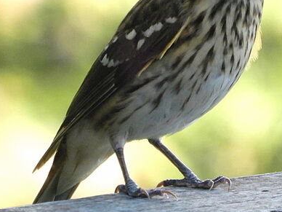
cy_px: 55
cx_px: 137
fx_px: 9678
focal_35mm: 1188
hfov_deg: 1.7
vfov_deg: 1.3
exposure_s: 1/250
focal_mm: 128
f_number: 6.9
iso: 400
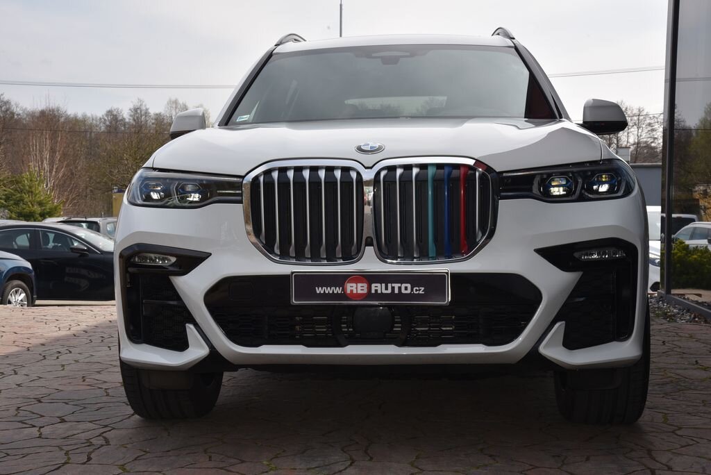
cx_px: 356
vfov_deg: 23.4
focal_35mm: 58
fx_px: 1146
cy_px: 238
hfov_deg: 34.5
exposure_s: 1/200
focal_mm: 58
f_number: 14
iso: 500
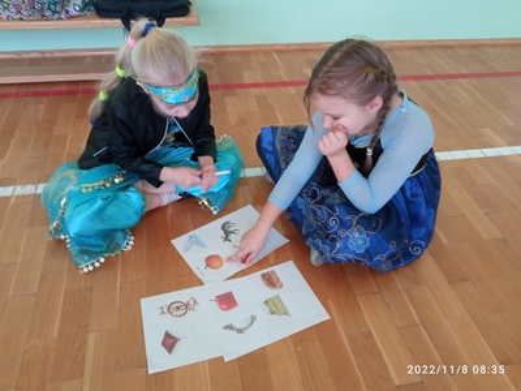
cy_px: 196
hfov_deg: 65.3
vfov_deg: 51.4
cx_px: 260
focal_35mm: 27
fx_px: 406
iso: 356
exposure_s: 1/33.3
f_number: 2.2
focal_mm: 3.79
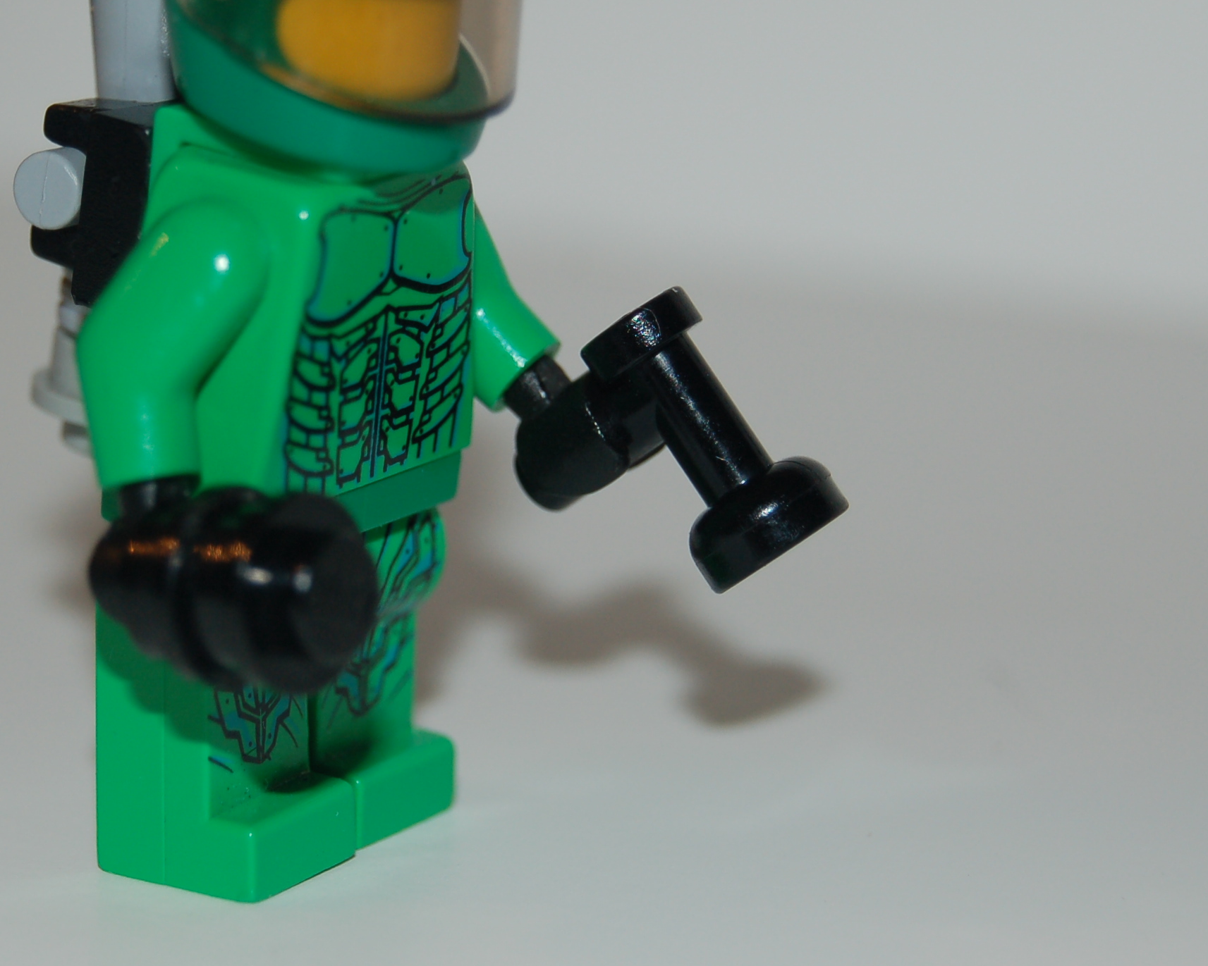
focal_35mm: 136
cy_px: 410
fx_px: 4857
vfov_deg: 11.4
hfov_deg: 14.2
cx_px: 434
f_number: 5.6
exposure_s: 1/60
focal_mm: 55
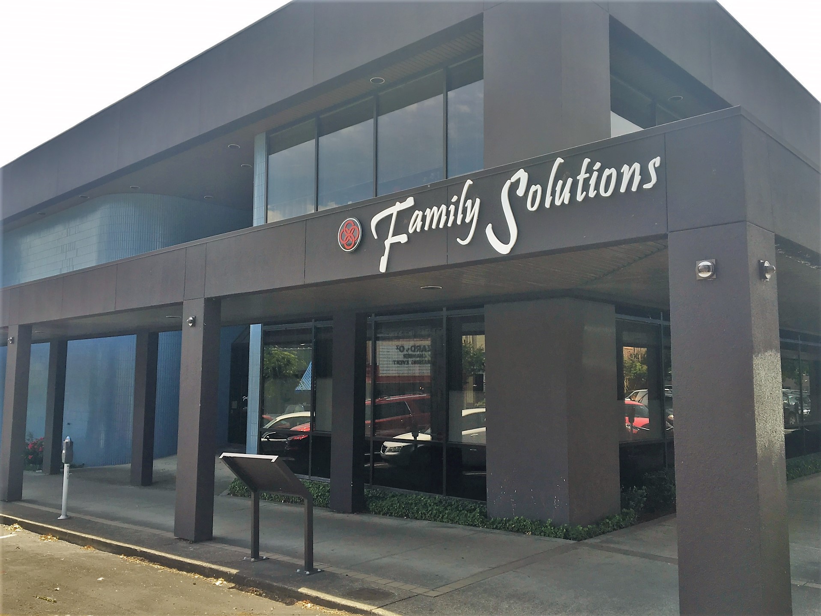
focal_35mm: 29
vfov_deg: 48.2
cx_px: 410
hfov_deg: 61.7
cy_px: 308
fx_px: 688
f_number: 2.2
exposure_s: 1/422
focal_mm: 4.15
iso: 25
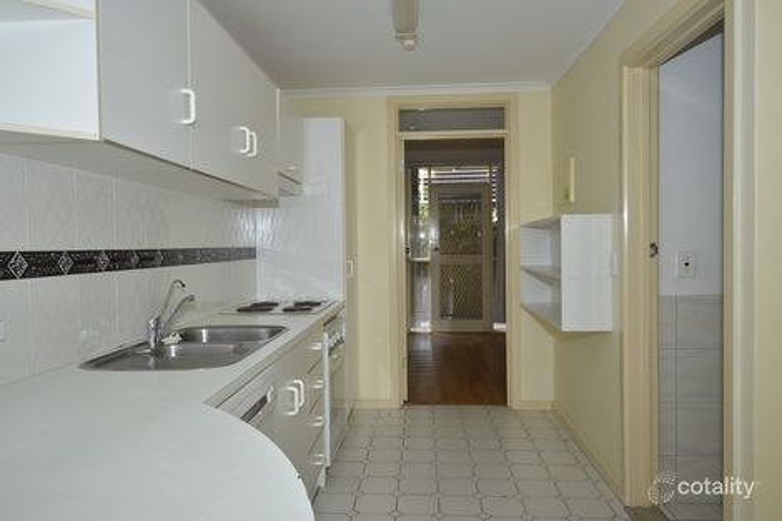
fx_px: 554
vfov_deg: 50.4
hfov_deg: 70.5
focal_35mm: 26
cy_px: 260
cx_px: 391
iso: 800
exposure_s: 1/60
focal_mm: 17
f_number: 4.2
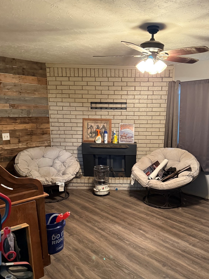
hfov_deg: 46.4
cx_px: 129
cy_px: 164
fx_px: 242
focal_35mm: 30
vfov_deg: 59.6
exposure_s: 1/40
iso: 800
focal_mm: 6.76
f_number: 1.78
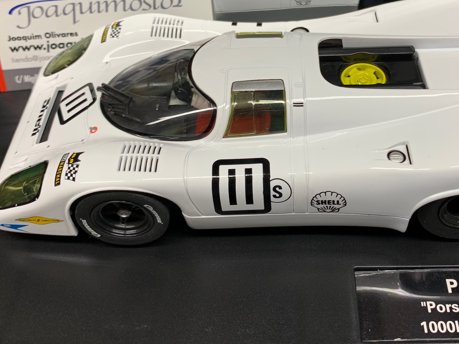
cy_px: 97
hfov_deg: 44.4
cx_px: 287
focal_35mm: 42
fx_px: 557
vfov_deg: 33.8
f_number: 1.8
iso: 50
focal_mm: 4.25
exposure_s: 1/100
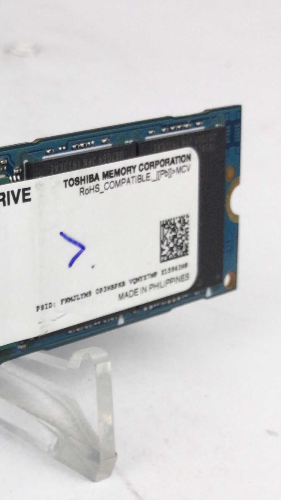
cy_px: 351
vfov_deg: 31.5
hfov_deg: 16.7
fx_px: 874
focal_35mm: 66
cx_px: -137
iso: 25
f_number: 2.4
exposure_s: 1/134
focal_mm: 3.3
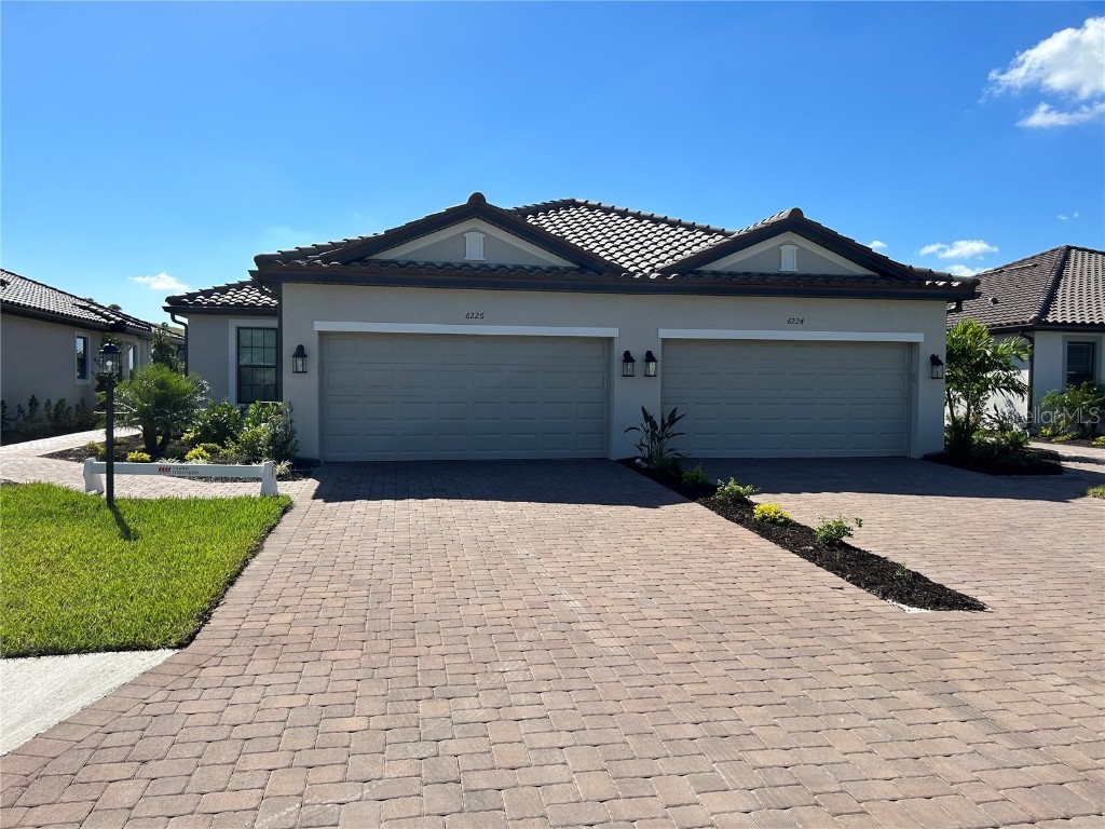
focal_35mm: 26
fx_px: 830
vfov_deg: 53.1
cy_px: 414
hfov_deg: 67.3
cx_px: 552
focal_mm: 5.7
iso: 50
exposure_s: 1/5319
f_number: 1.5
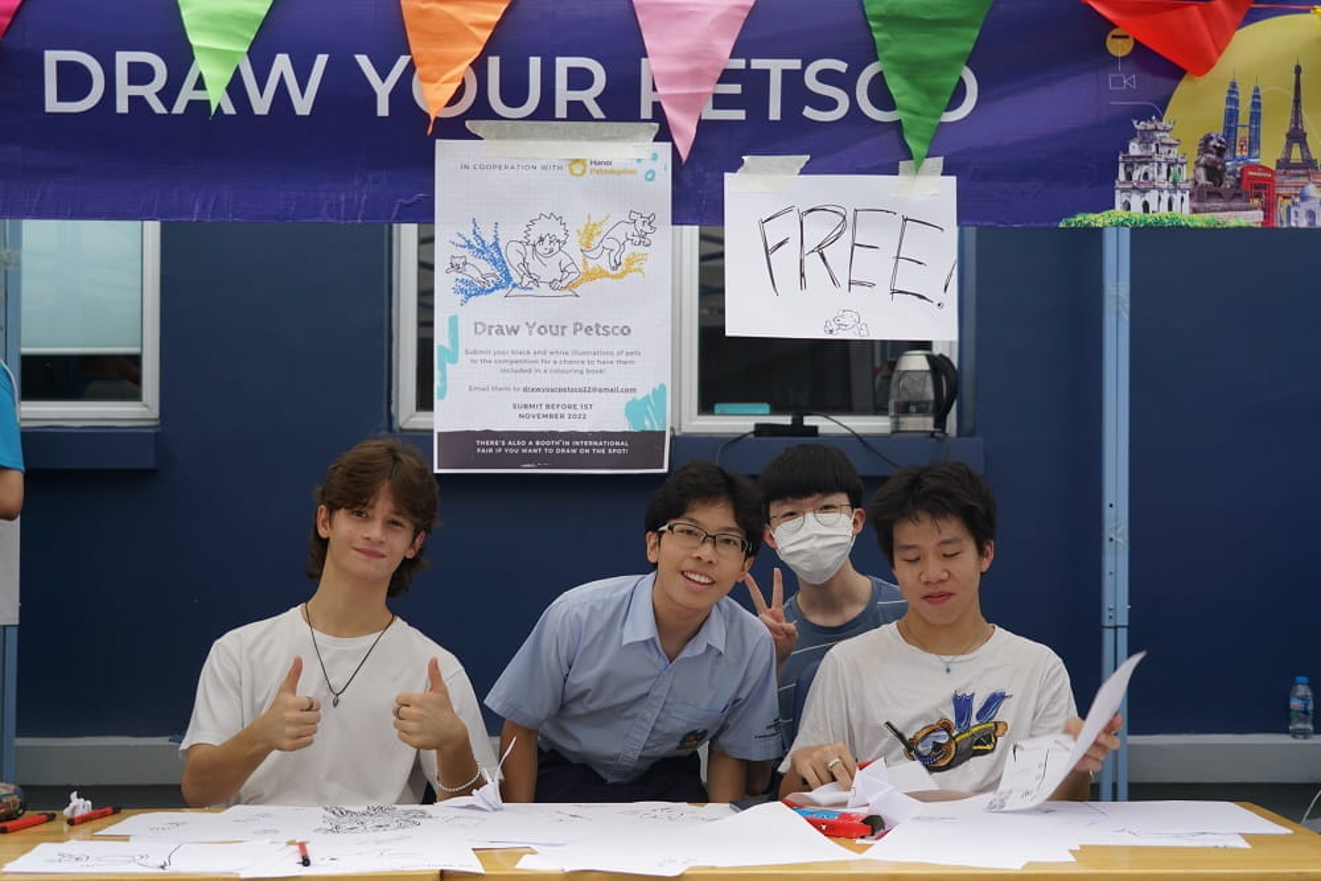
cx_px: 660
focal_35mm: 54
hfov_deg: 36.9
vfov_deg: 25.1
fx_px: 1982
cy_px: 440
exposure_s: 1/80
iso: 100
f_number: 5
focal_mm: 54
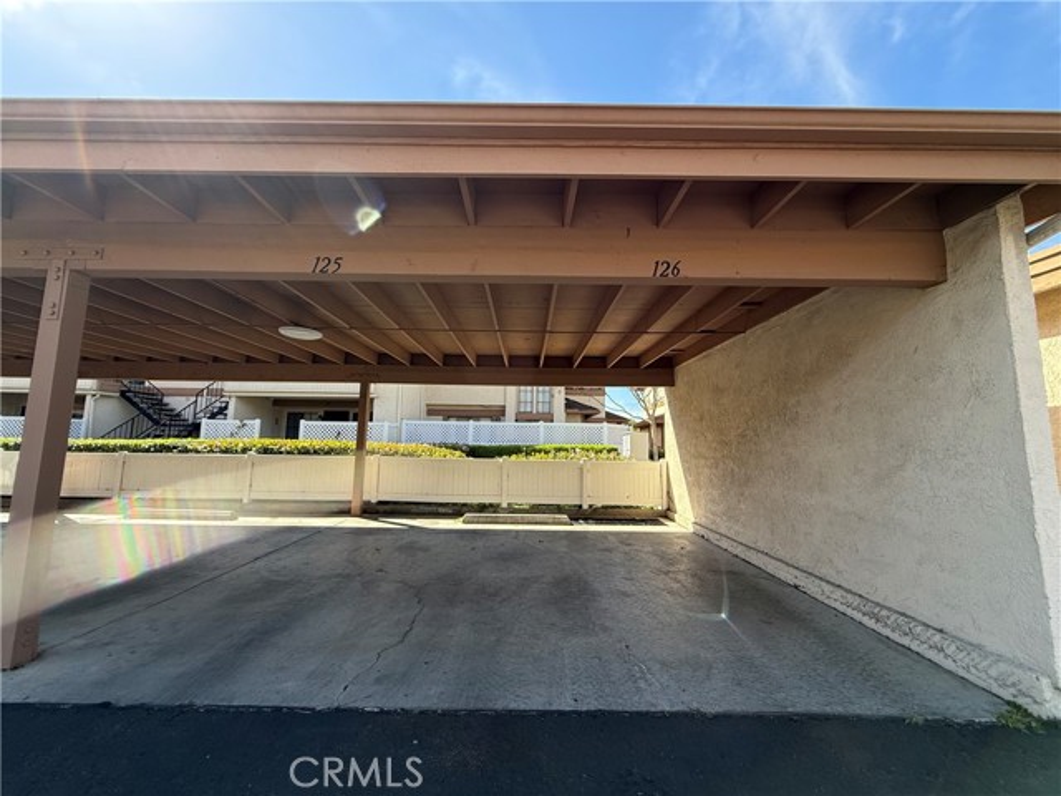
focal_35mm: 14
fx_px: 429
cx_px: 530
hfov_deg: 102.1
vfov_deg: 85.7
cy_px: 398
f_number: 2.2
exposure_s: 1/734
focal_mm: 2.22
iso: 64
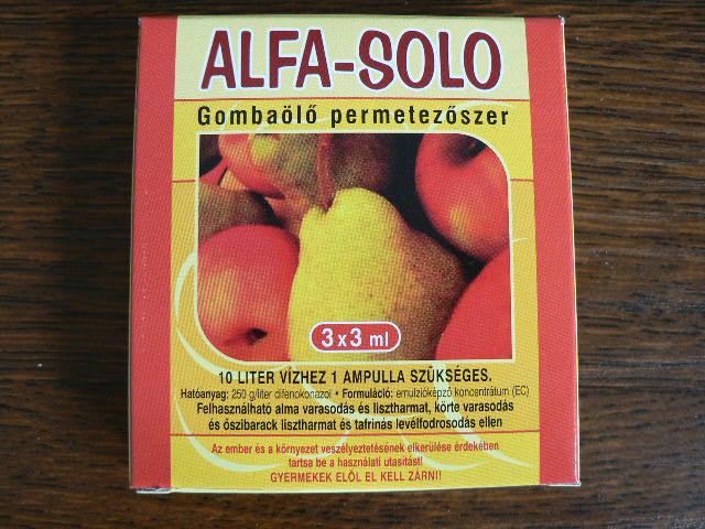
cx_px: 352
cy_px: 264
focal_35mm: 36
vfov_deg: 39.7
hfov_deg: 51.4
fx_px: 733
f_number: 2.8
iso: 80
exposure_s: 1/40
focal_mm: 6
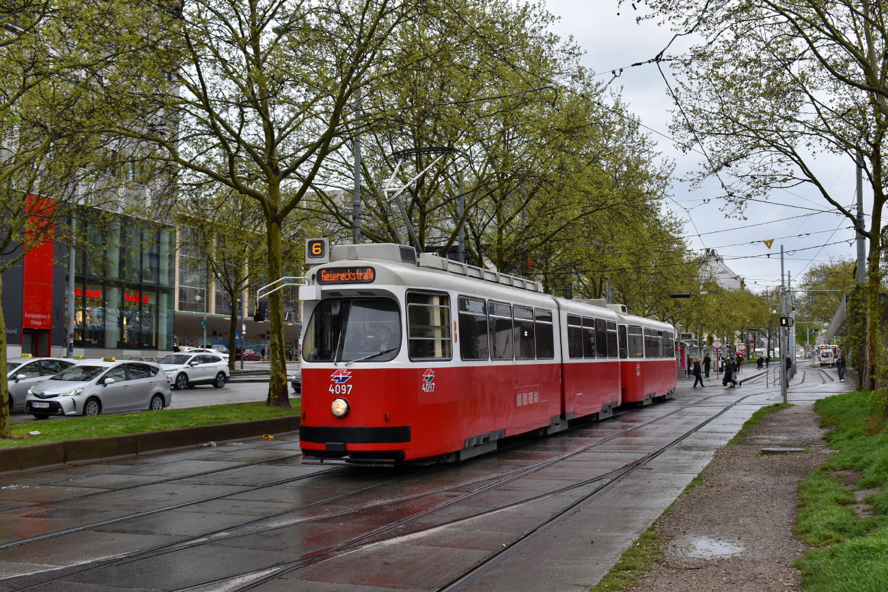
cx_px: 444
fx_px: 1036
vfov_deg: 31.9
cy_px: 296
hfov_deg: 46.4
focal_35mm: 42
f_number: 8
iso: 400
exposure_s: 1/250
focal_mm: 28
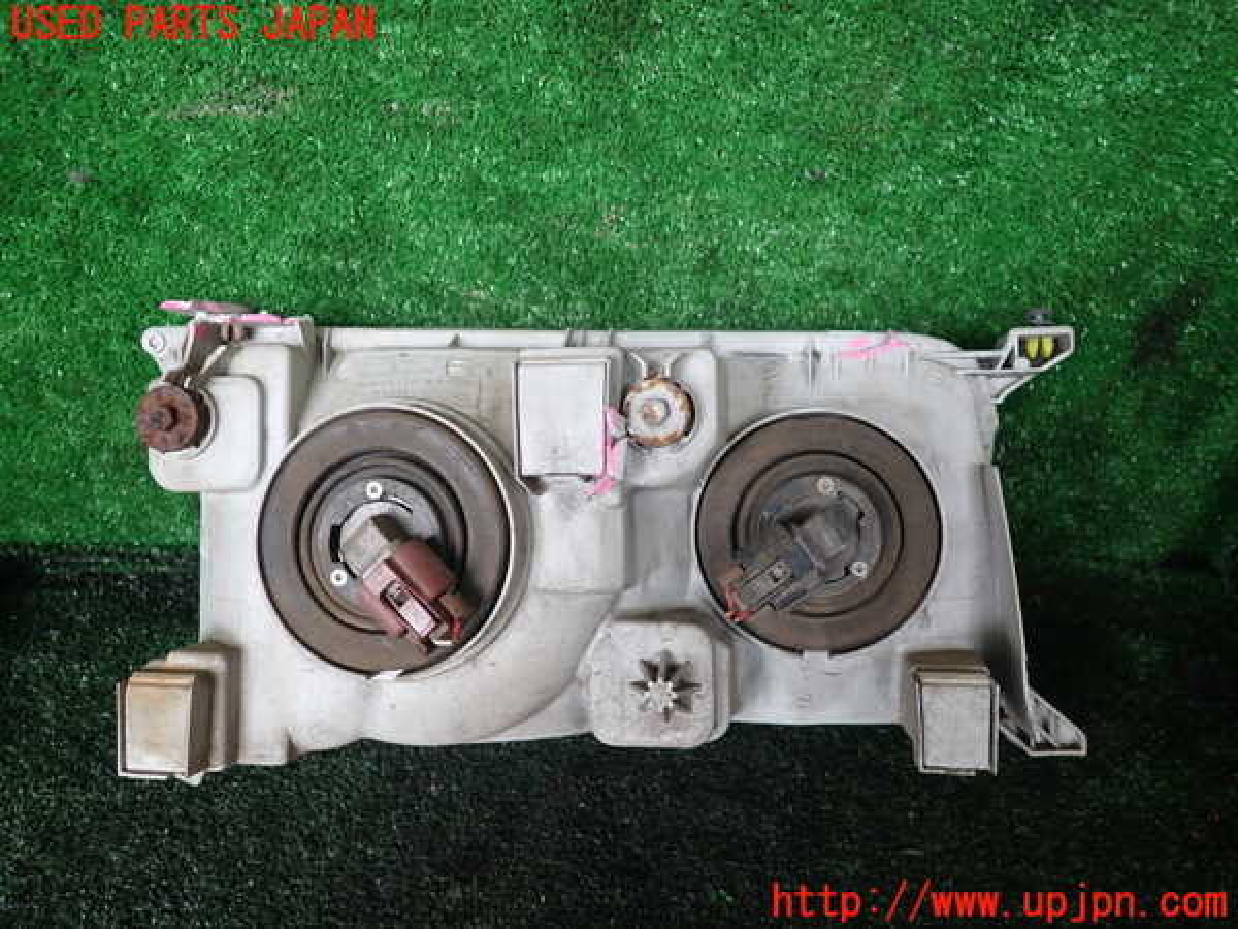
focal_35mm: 25
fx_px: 894
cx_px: 619
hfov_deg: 69.4
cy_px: 464
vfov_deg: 54.9
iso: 200
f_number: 2
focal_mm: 4.5
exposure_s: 1/60
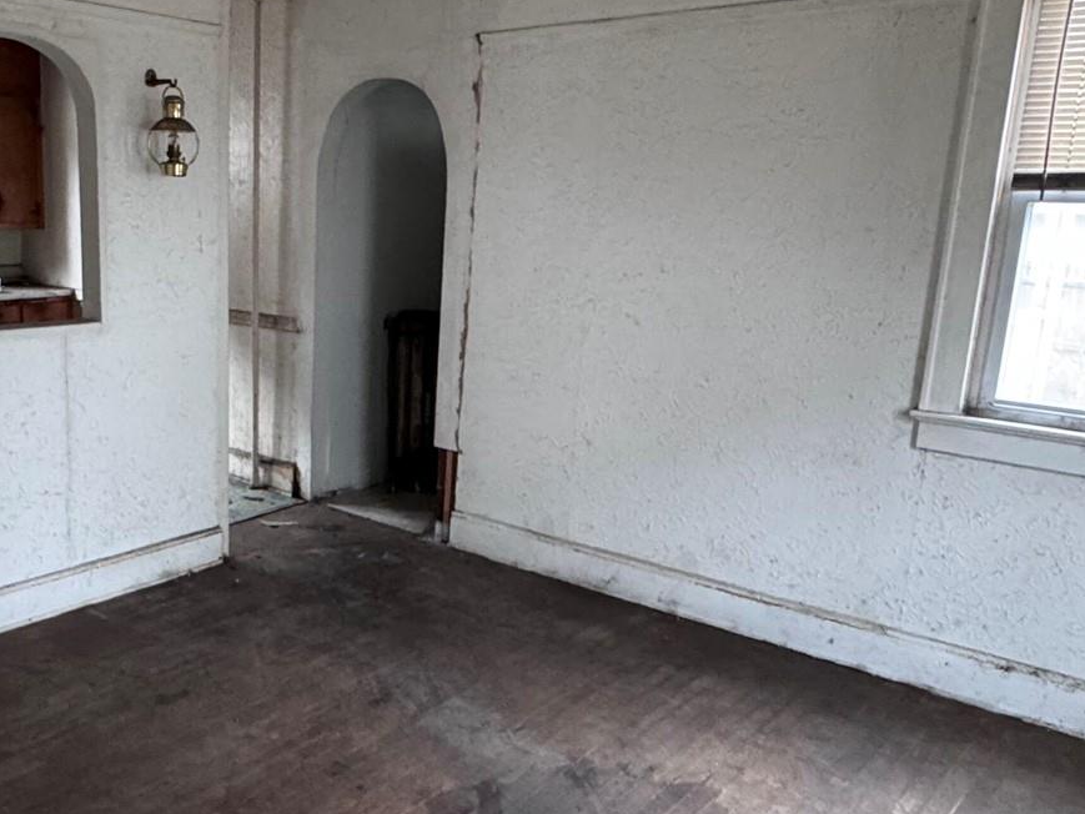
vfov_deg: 42.9
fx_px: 1034
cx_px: 318
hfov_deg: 53.6
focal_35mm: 33
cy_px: 427
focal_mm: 2.22
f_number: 2.2
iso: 500
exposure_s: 1/60
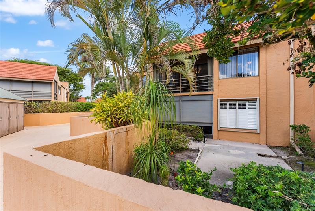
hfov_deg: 101.1
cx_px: 158
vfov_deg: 78.1
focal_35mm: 15
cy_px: 106
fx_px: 130
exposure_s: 1/1600
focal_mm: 14.8
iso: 800
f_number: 5.6
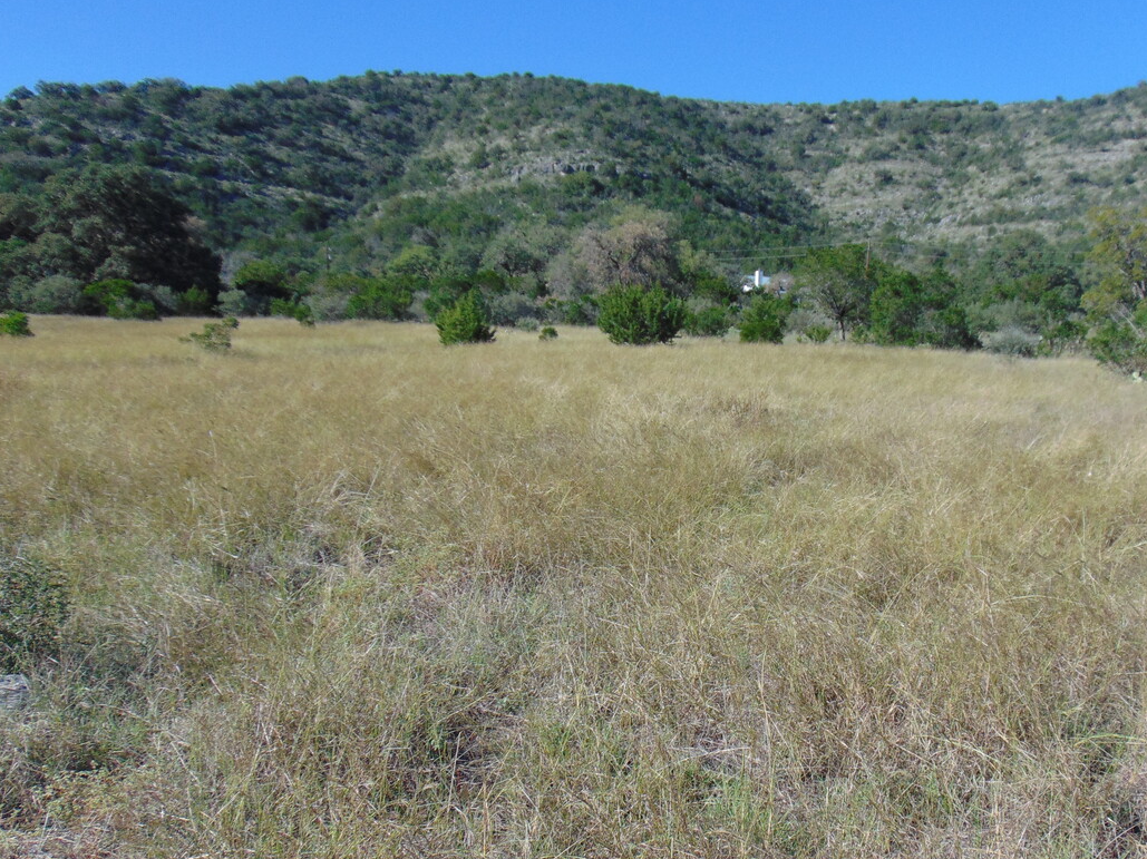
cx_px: 687
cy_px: 497
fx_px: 1159
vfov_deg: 40.6
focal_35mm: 35
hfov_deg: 52.3
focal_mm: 4.5
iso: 80
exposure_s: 1/1000
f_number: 3
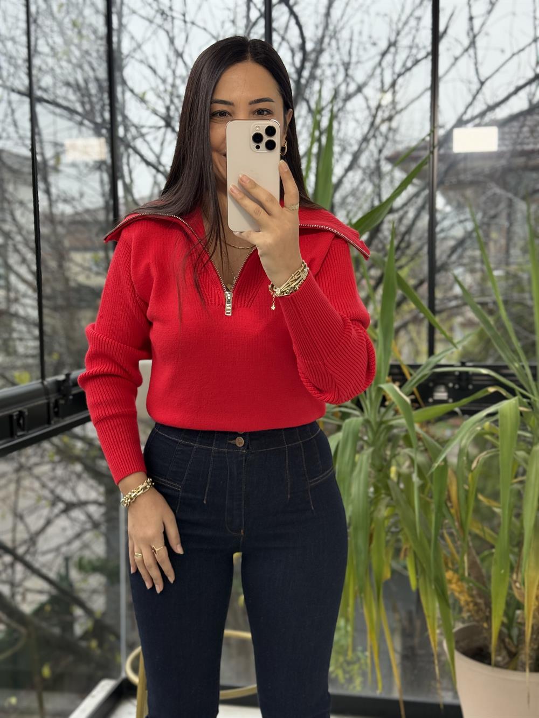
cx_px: 270
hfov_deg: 30.3
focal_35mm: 48
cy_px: 359
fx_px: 996
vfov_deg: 39.7
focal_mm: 6.76
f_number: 1.78
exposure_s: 1/104
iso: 100
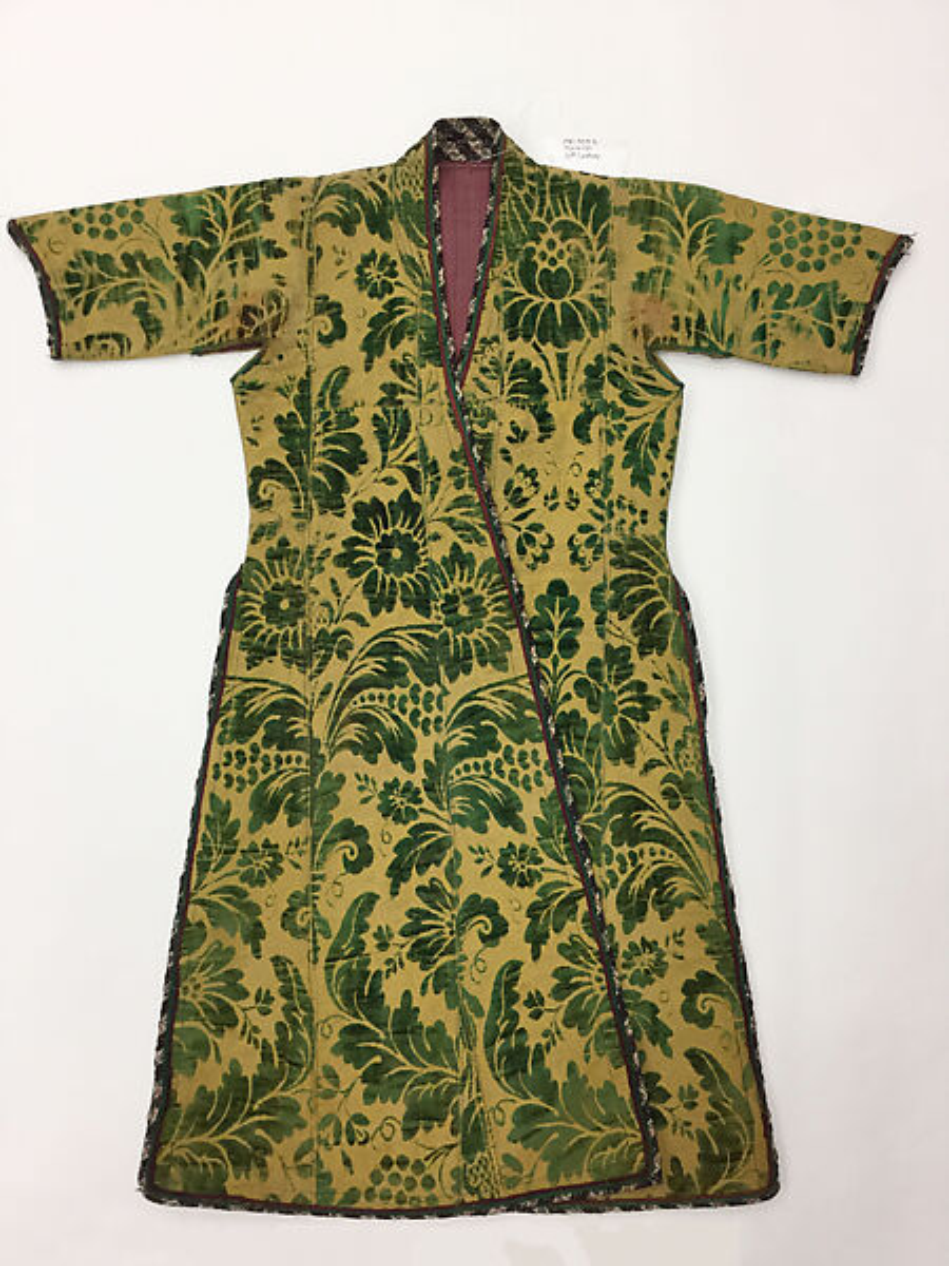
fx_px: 1133
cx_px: 474
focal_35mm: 31
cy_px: 633
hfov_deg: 45.4
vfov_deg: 58.4
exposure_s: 1/40
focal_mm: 3.3
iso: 32
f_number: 2.4
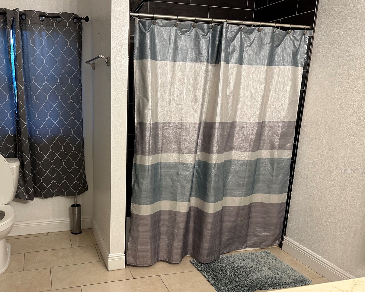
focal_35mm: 31
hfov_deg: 56.2
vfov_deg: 46.9
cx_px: 126
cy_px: 171
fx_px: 335
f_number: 1.78
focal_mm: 6.86
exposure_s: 1/60
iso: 125
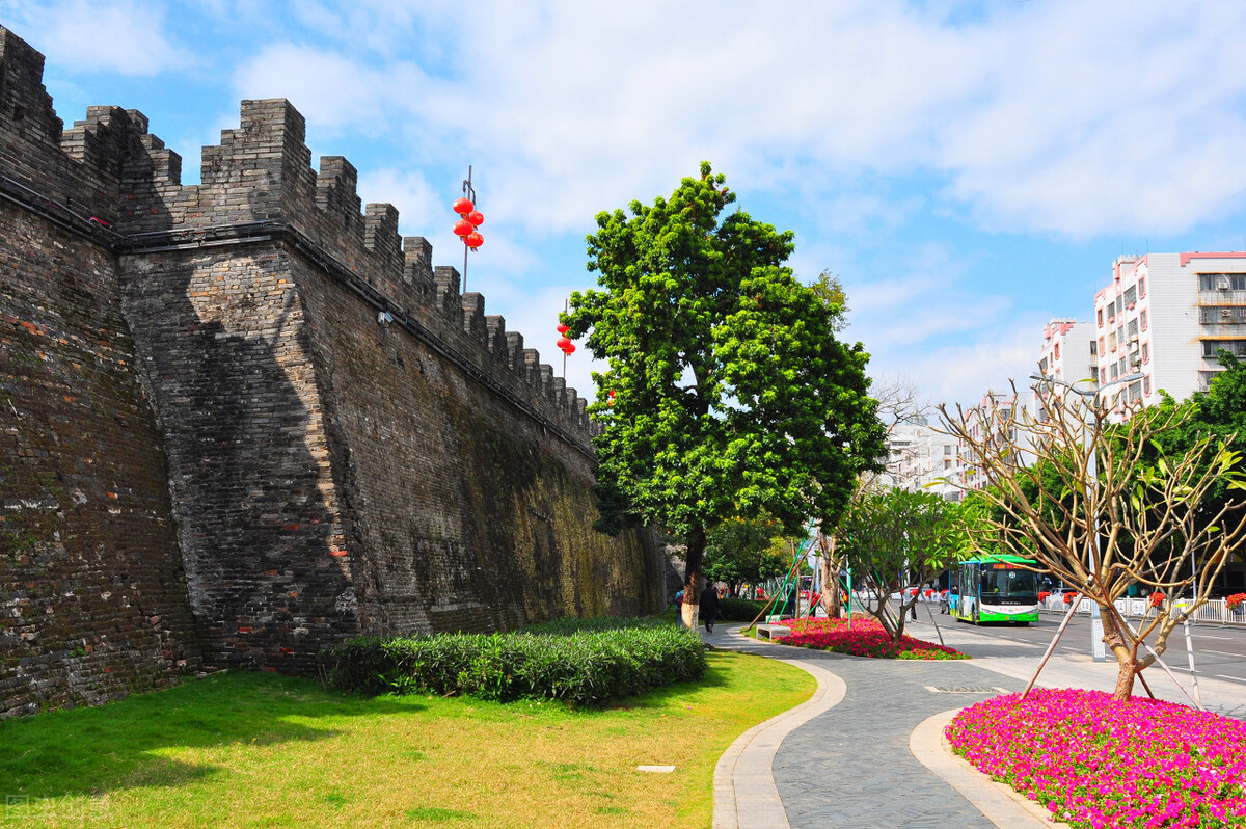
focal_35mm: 36
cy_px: 414
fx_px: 1245
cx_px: 623
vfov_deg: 36.8
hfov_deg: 53.2
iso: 500
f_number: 9
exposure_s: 1/800
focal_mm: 24
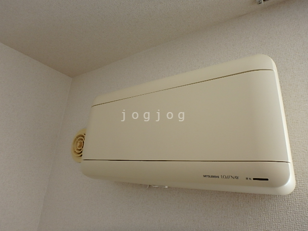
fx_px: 187
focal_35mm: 21
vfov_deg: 63.4
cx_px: 154
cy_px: 116
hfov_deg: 79.0
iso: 200
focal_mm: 3.7
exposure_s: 1/60
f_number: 3.5
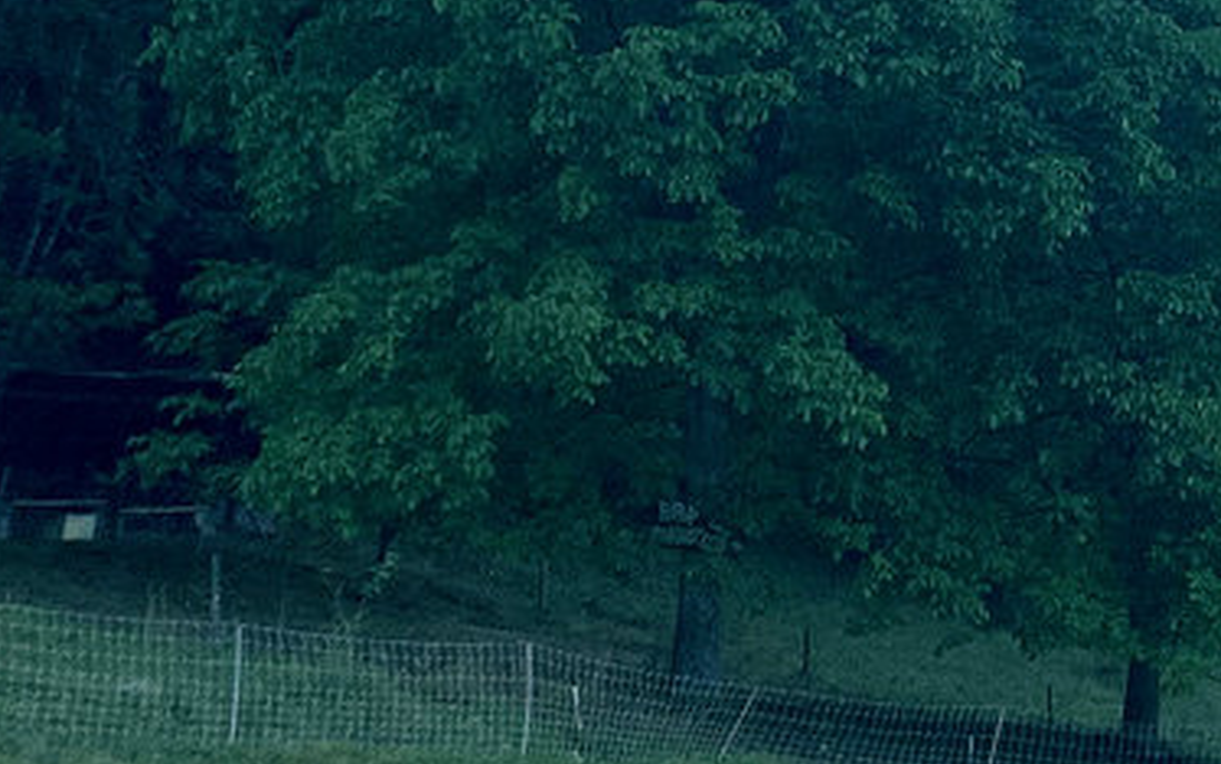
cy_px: -421
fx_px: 3928
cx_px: 2044
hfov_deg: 15.7
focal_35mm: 118
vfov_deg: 10.7
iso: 25
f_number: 1.8
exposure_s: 1/446
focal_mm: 4.25
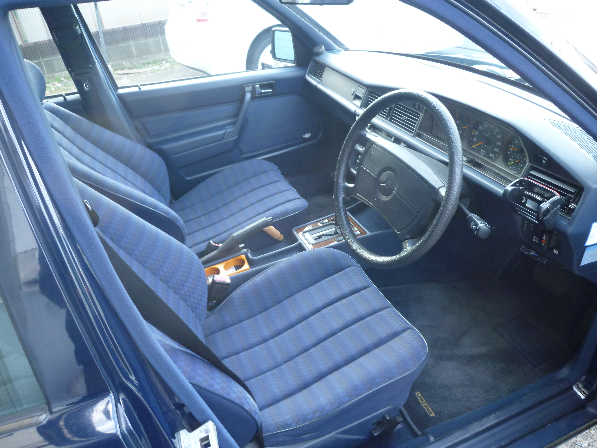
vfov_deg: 54.9
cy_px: 224
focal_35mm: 25
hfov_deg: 69.4
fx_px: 431
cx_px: 298
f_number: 2.8
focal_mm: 4.5
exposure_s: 1/30
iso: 160
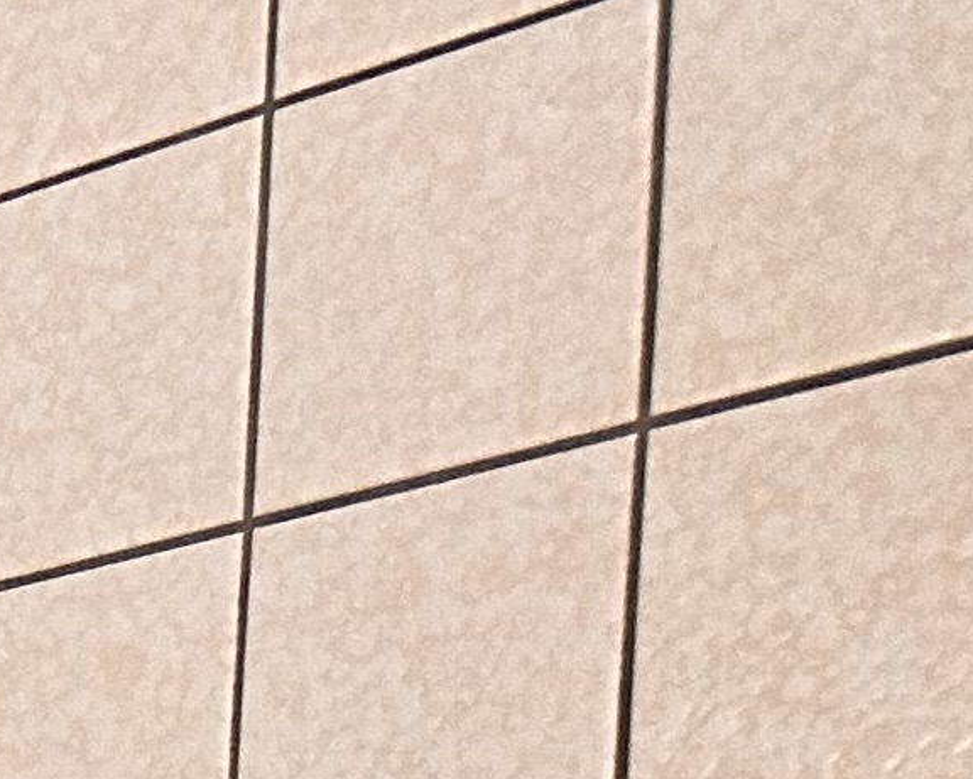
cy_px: 2001
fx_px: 4724
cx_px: -2427
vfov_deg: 8.5
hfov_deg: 8.6
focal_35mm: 164
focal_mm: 6.86
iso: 320
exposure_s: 1/50
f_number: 1.78
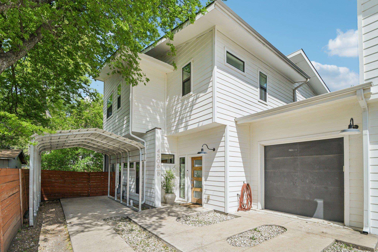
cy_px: 126
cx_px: 189
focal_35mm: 15
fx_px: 157
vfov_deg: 77.3
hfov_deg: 100.4
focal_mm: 10
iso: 400
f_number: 8
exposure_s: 1/640
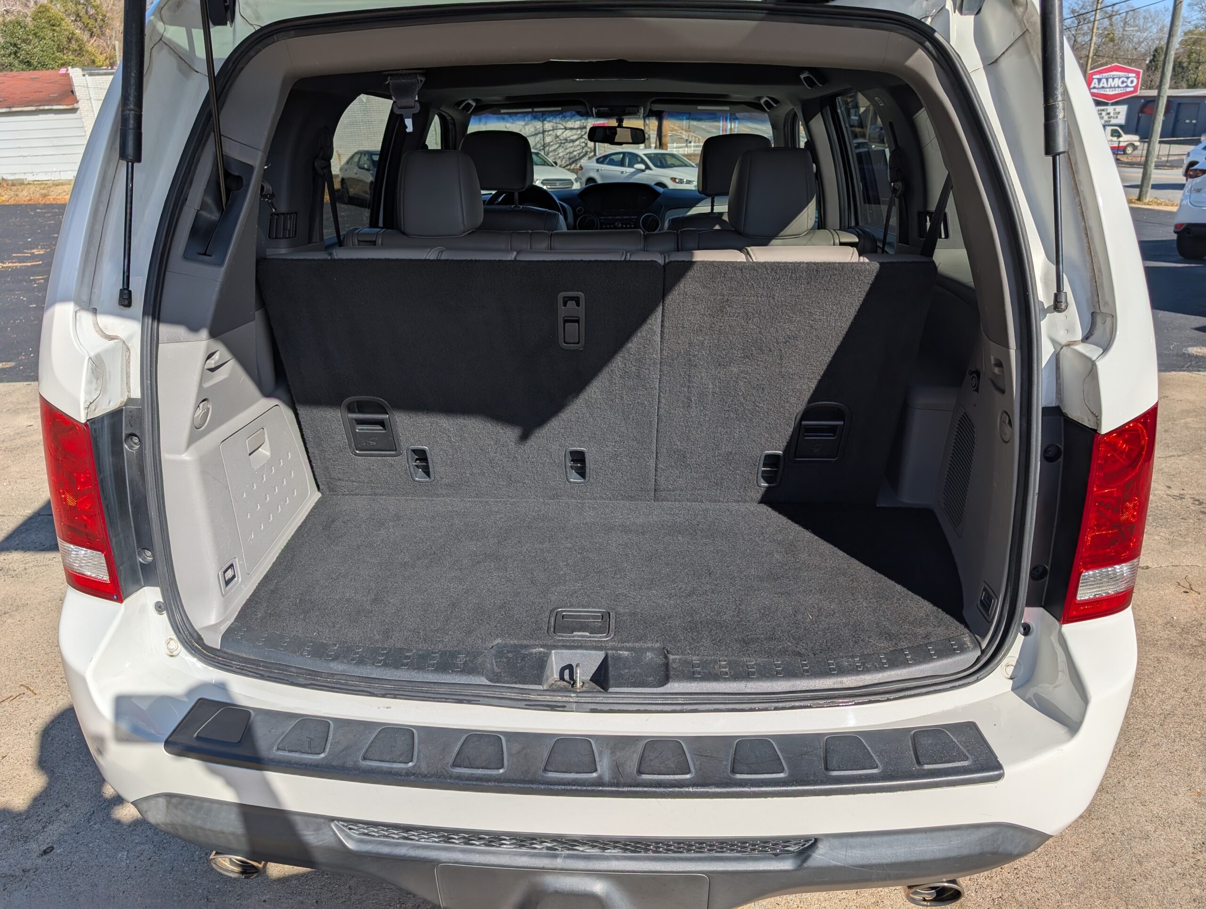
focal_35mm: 24
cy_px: 454
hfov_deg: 71.5
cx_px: 603
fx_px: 837
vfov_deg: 56.9
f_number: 1.68
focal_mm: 6.9
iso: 21
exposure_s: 1/2037
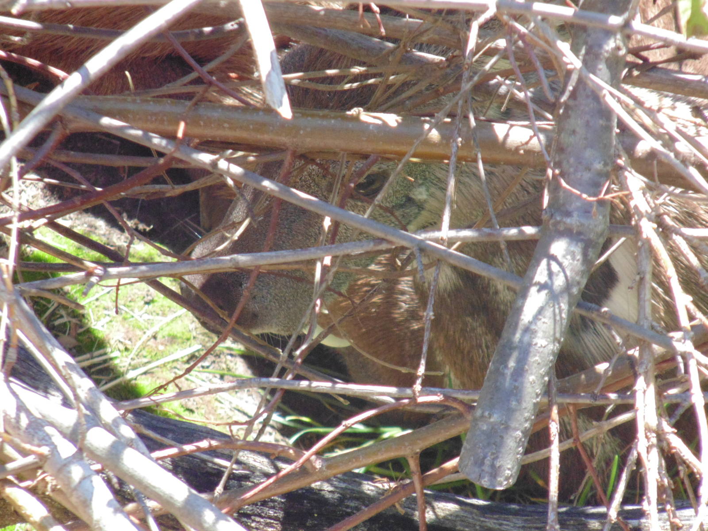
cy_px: 266
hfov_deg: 3.4
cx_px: 354
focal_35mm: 580
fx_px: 11863
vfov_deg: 2.6
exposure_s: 1/160
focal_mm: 104
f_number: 5.9
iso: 400
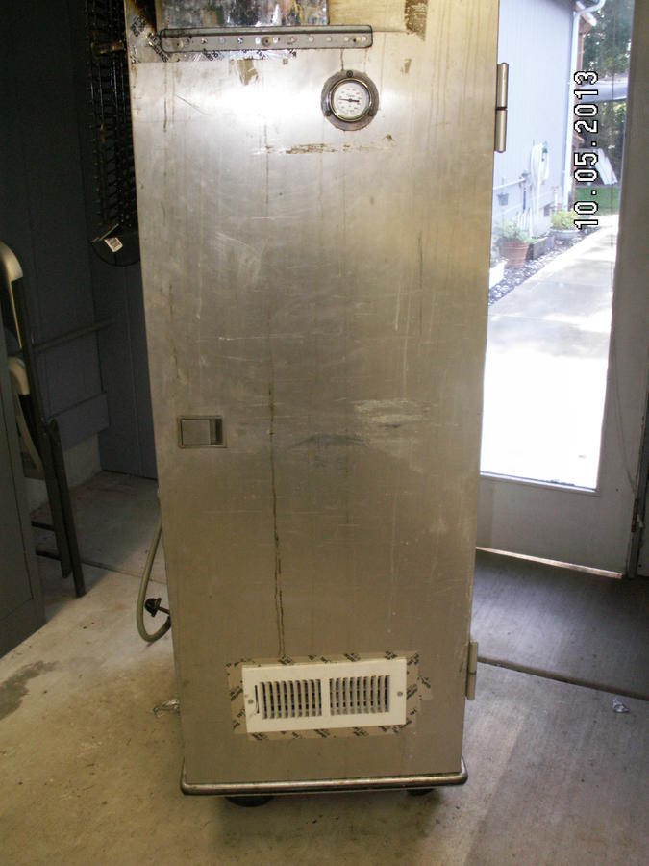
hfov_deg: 40.7
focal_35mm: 35
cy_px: 433
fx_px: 875
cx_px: 324
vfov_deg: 52.6
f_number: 2.8
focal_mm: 5.86
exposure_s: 1/50
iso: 160
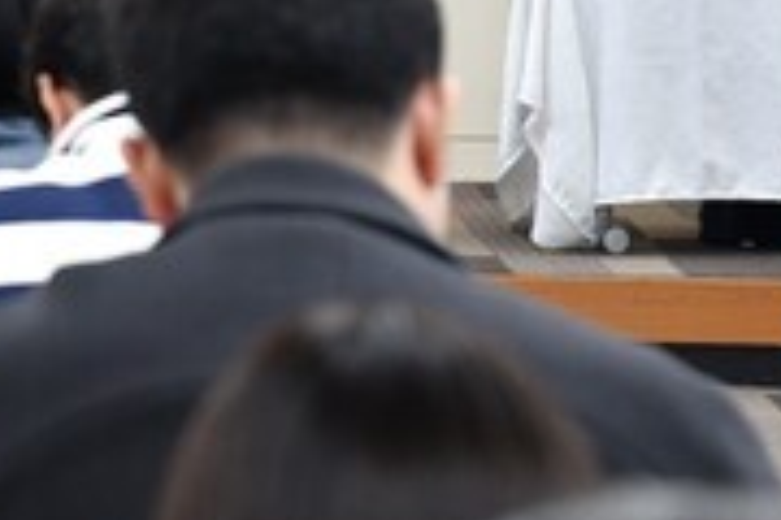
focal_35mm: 284
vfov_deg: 4.8
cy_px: -4
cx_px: -286
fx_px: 6161
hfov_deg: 7.2
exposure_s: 1/100
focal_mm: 85
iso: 1000
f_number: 4.5
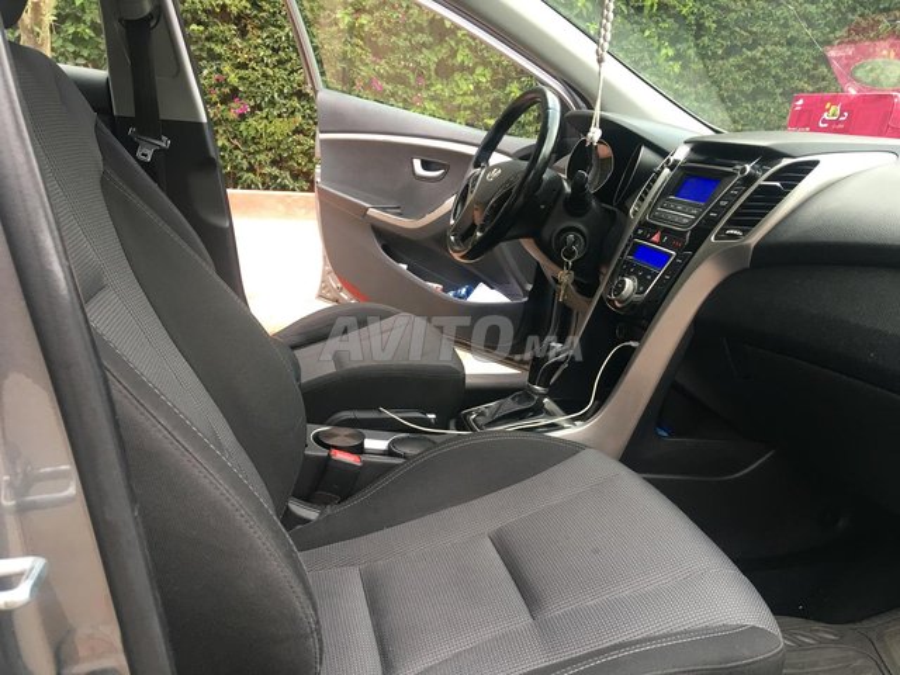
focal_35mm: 29
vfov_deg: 48.2
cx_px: 450
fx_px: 754
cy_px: 338
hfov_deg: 61.7
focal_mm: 4.15
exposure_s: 1/33
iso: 40
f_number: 2.2
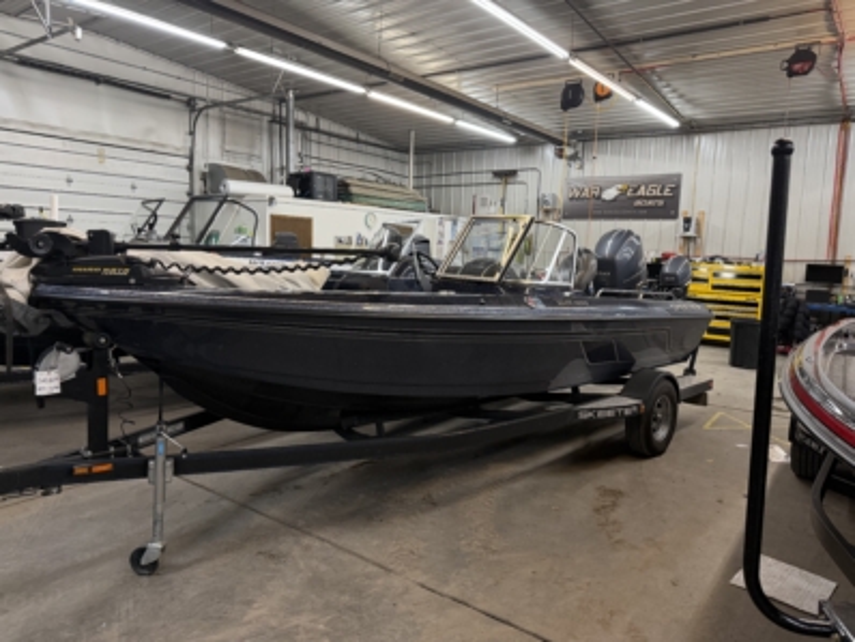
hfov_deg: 71.6
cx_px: 428
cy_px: 321
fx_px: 593
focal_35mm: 24
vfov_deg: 56.9
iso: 320
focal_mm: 6.76
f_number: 1.78
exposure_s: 1/120
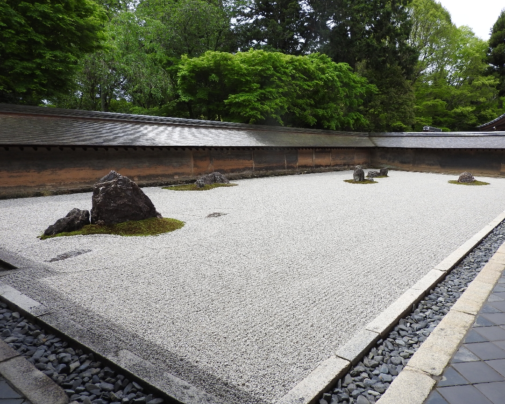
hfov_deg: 65.9
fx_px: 389
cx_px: 273
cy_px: 198
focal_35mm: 26
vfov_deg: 54.9
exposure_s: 1/800
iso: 100
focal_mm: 4.3
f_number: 3.3
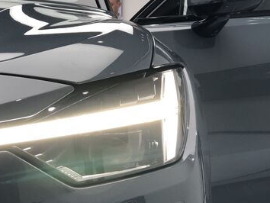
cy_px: 139
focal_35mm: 88
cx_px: 90
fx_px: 687
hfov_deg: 22.2
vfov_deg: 16.8
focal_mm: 6.6
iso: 100
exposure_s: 1/204
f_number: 2.8
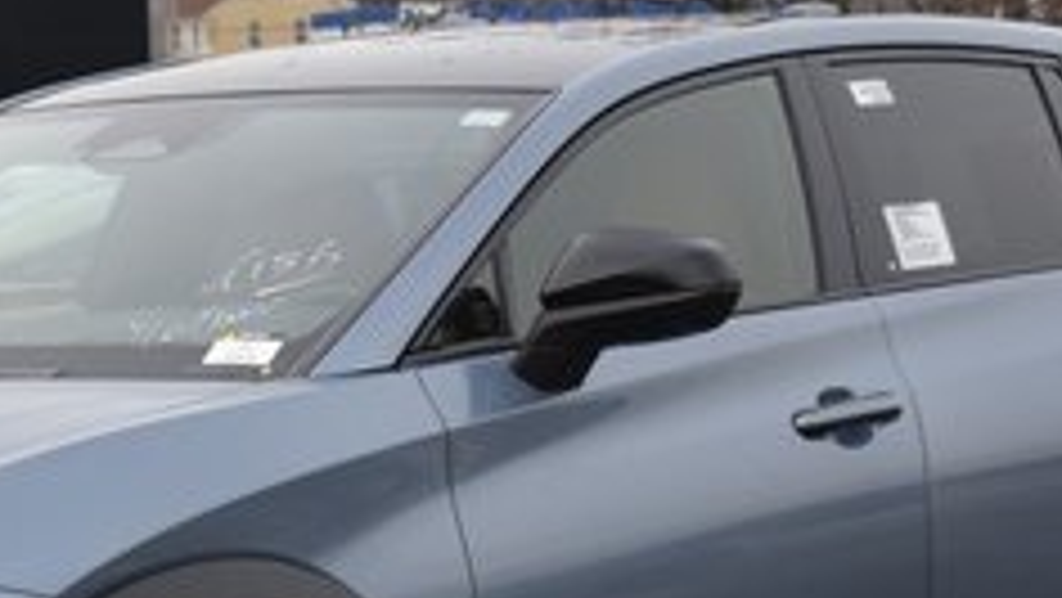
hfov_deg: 11.2
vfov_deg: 6.4
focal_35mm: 191
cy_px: 366
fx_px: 5393
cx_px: 202
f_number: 5
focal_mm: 45
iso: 800
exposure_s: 1/1000
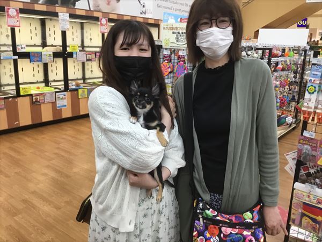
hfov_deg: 58.4
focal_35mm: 31
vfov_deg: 45.4
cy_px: 121
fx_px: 288
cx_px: 161
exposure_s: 1/33
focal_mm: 3.3
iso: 64
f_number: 2.4
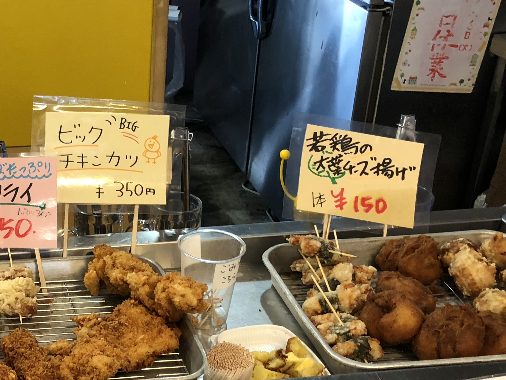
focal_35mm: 65
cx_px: 0
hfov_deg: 28.0
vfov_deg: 22.3
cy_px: 299
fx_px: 950
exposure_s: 1/17
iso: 40
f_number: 1.8
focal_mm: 4
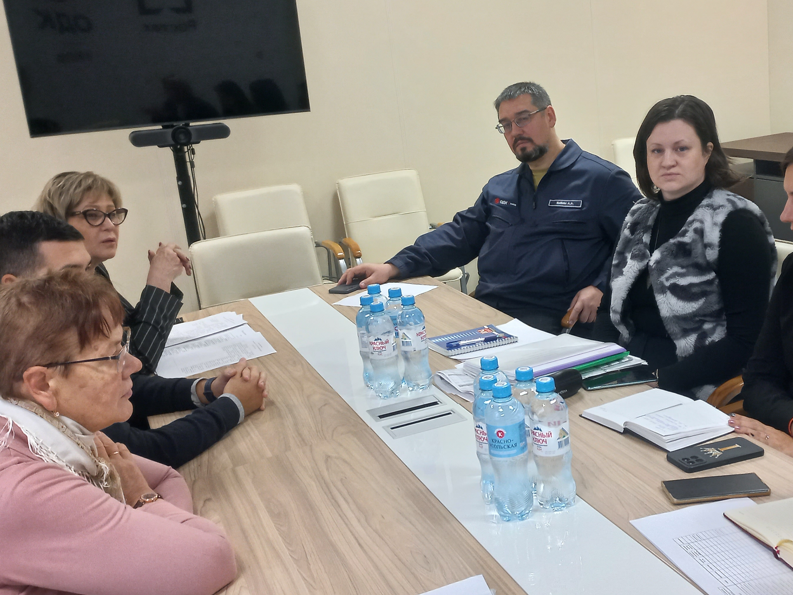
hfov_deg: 43.4
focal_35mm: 43
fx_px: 985
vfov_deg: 33.6
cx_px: 507
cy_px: 287
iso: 200
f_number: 1.8
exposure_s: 1/50
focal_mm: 4.6
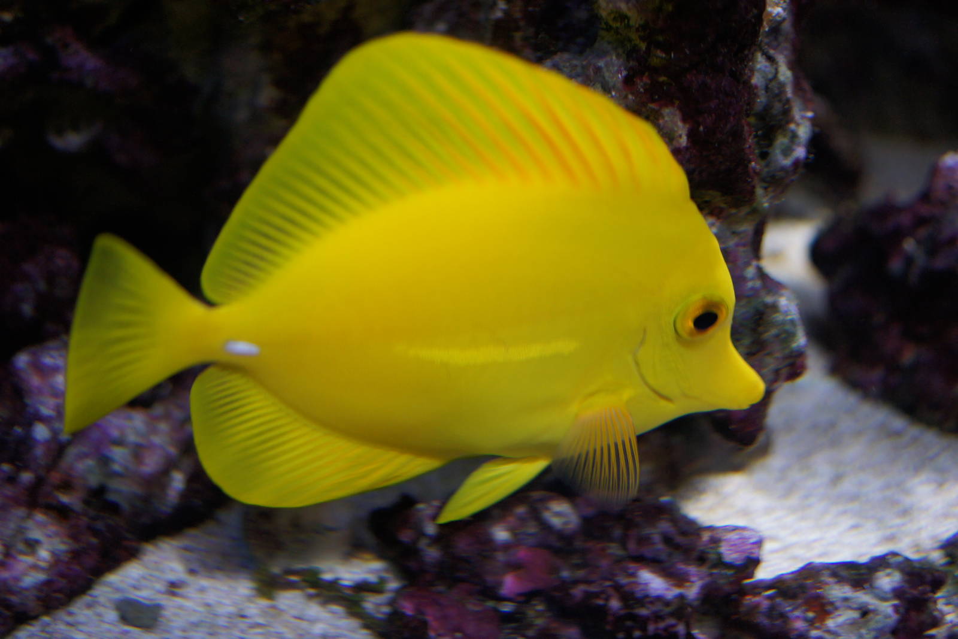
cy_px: 320
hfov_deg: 43.6
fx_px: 1198
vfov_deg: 29.9
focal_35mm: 45
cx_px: 479
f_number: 2.8
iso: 500
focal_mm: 30
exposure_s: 1/125
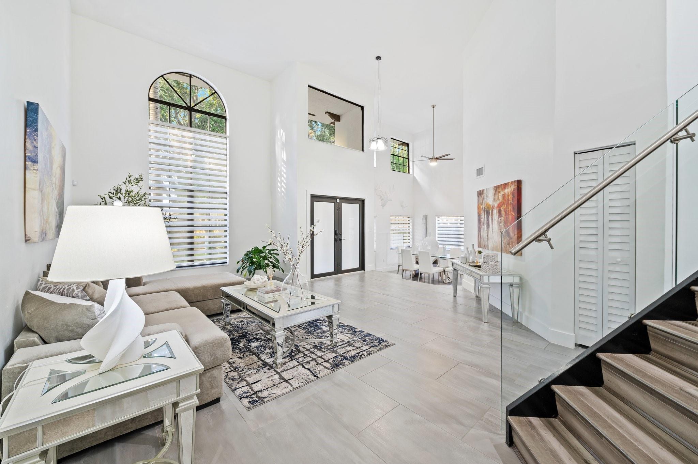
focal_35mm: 14
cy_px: 232
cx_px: 349
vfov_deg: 81.1
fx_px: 271
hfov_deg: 104.3
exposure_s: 1
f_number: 8
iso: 200
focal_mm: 14
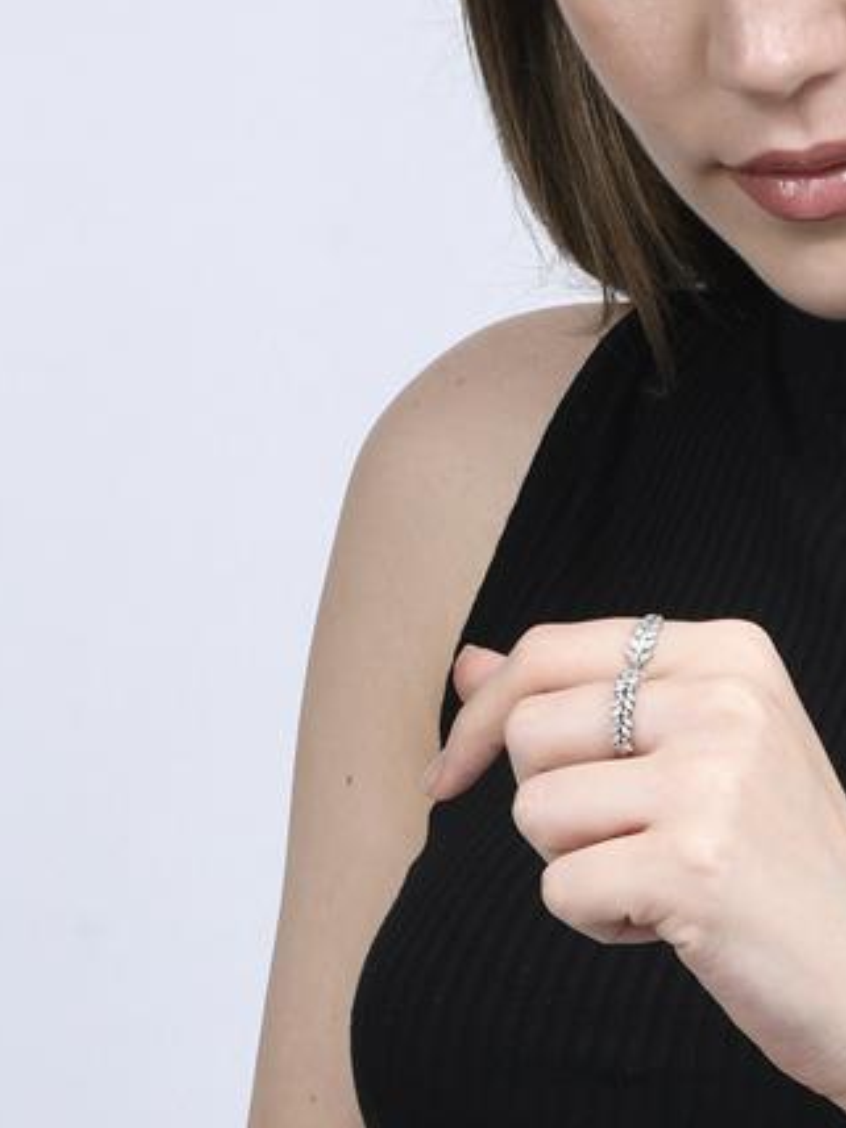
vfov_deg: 6.9
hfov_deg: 5.2
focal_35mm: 283
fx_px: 9222
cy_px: 1394
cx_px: 1268
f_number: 13
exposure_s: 1/160
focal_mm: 70
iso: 125
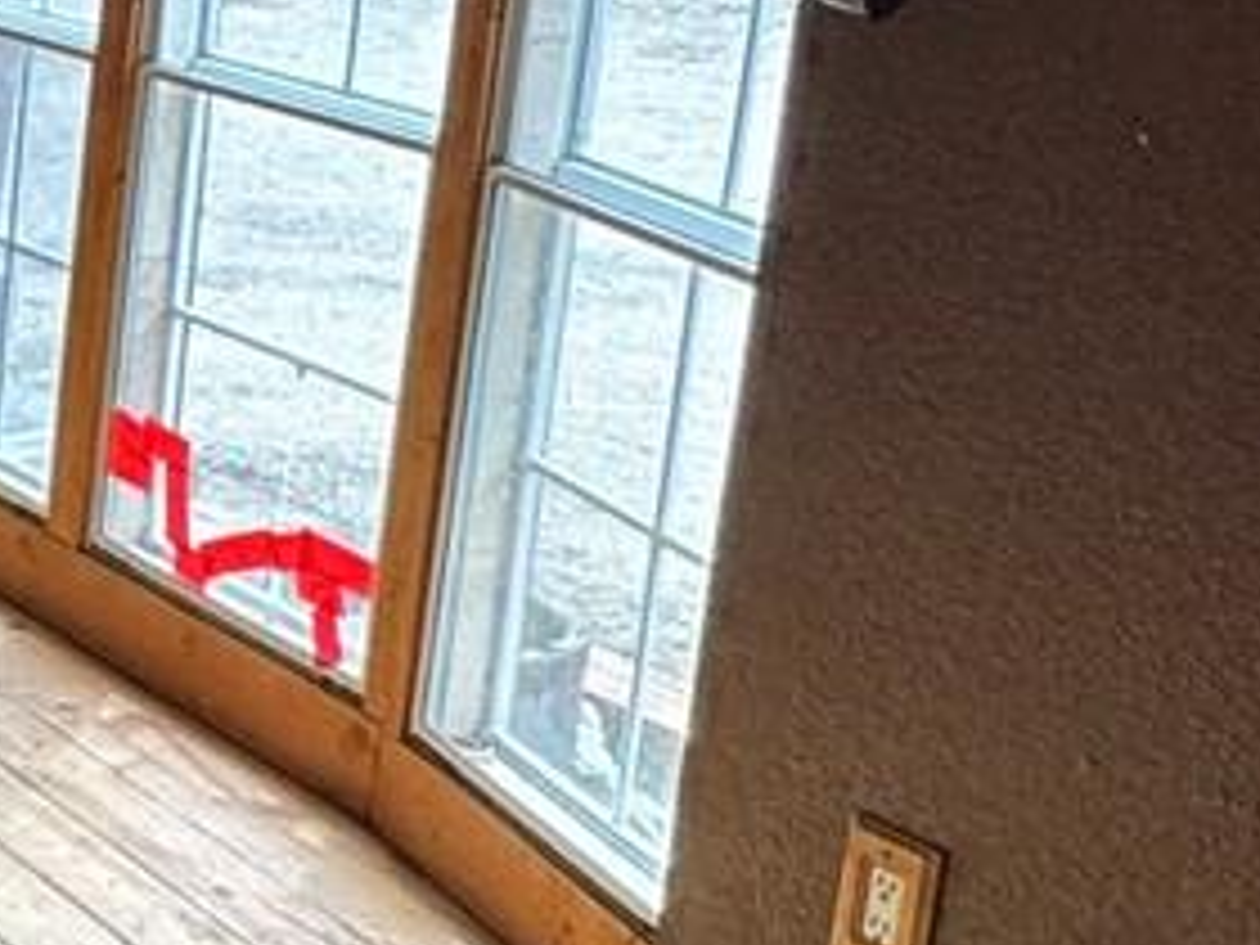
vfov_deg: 18.2
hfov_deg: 16.0
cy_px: 153
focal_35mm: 80
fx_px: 2912
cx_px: -1548
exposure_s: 1/99
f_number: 2.2
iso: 100
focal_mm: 2.22
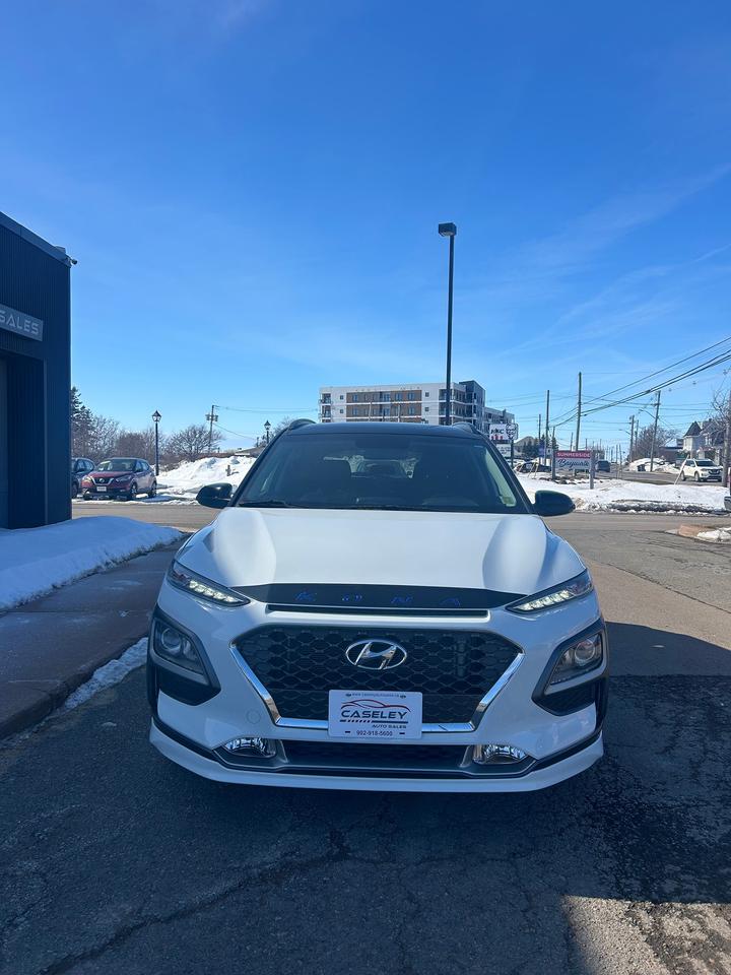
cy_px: 488
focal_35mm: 26
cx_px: 366
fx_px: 732
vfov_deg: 67.3
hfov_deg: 53.1
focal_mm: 5.7
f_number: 1.5
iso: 50
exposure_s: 1/6993
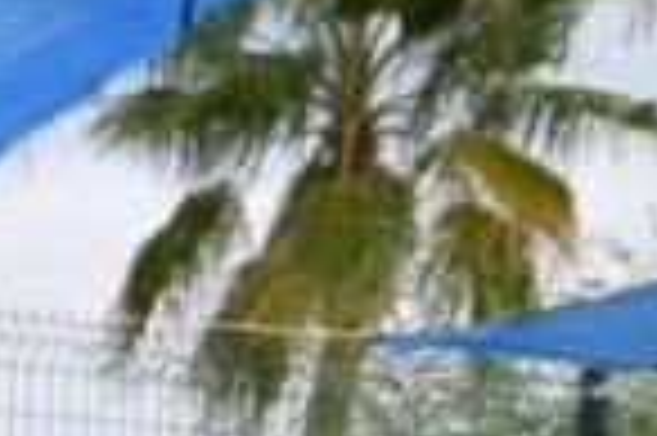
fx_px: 2352
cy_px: 993
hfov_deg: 13.2
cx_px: -756
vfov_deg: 9.6
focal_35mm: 129
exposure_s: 1/320
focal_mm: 18
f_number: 9
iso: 200
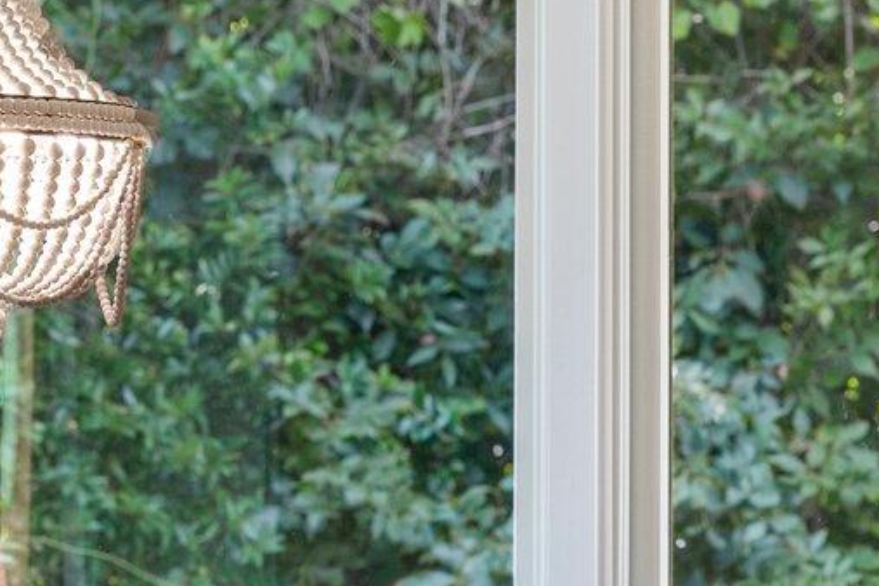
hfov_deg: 6.0
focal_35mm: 343
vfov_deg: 4.0
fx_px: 8374
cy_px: 754
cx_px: -111
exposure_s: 1/60
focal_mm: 85
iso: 320
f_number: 6.3
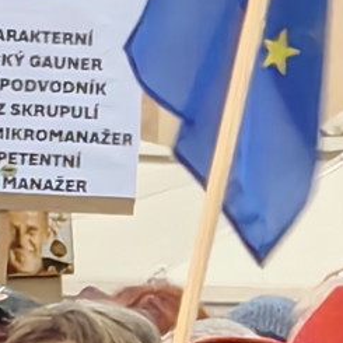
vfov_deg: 1.0
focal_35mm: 1720
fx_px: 19282
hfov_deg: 1.0
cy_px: -218
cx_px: 71
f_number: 3.5
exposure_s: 1/33.3
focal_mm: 16.85
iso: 320
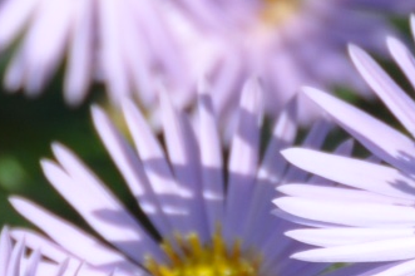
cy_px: 169
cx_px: 545
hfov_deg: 1.1
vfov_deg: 0.7
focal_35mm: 1946
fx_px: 22410
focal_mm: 200
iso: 200
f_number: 8
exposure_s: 1/250
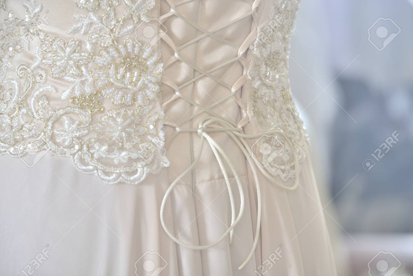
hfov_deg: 11.4
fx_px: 2065
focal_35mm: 180
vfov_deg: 7.6
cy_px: 138
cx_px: 206
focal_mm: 180
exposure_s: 1/250
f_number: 8
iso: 200
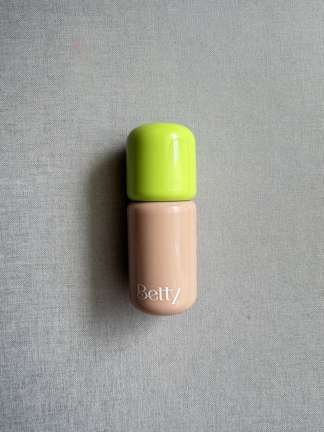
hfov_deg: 53.1
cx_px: 162
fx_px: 324
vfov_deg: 67.3
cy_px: 216
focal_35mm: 26
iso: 160
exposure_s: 1/50
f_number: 2.2
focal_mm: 2.22
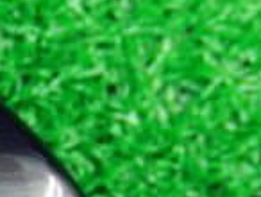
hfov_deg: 11.6
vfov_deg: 9.1
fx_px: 1223
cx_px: -143
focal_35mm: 162
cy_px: 244
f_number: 3.6
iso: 400
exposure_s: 1/15
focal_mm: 6.42
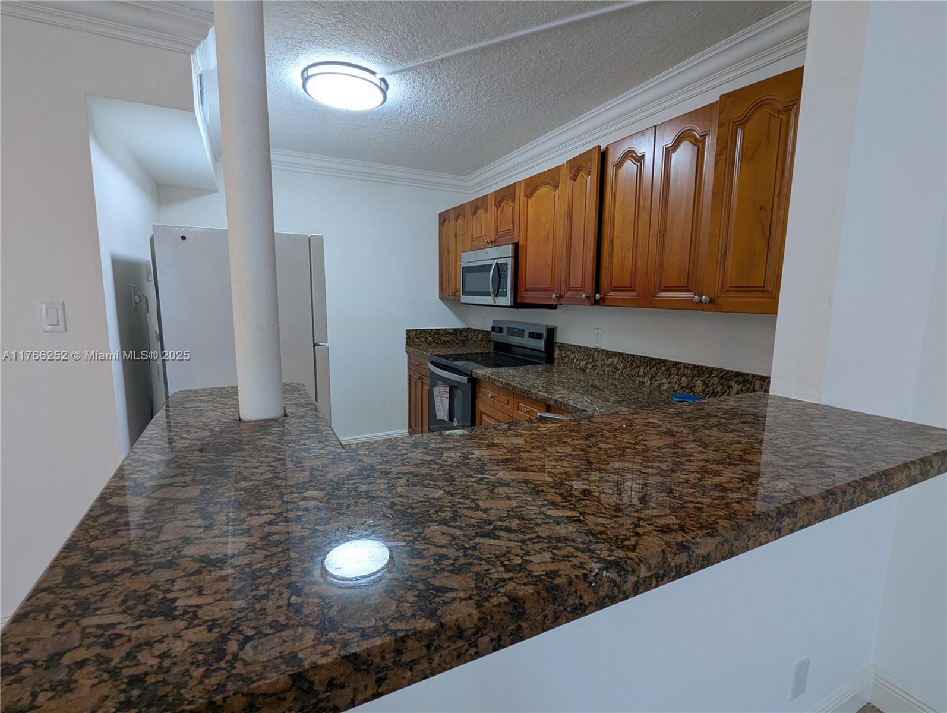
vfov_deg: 78.2
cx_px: 474
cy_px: 356
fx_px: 438
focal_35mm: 16
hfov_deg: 94.4
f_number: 2.2
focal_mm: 2.35
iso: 55
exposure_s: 1/24.5
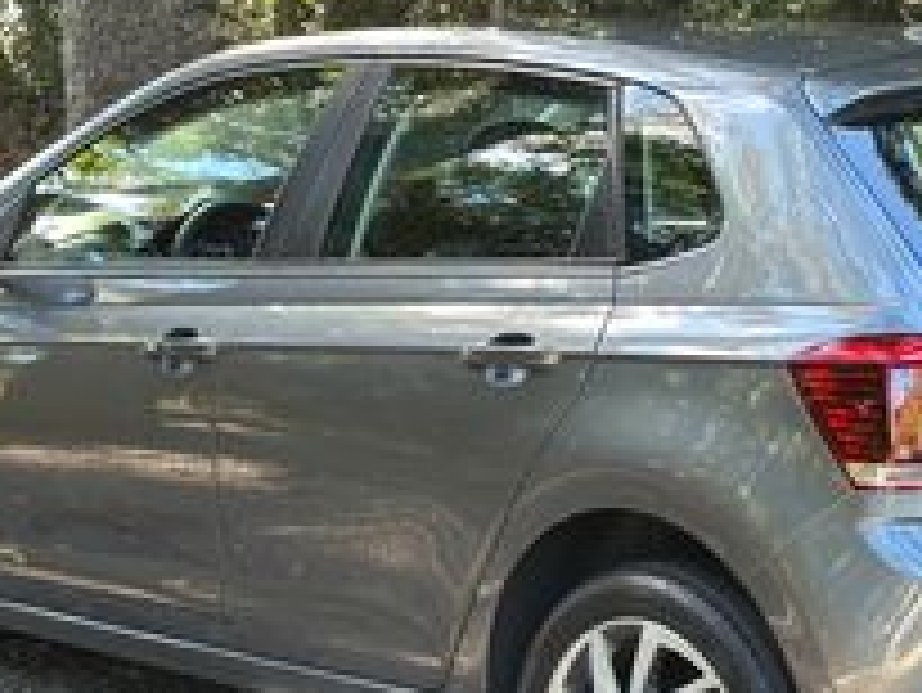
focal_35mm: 110
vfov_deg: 13.5
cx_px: 589
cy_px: 369
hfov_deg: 17.8
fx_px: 2932
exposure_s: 1/71
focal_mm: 6.86
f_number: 1.78
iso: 80
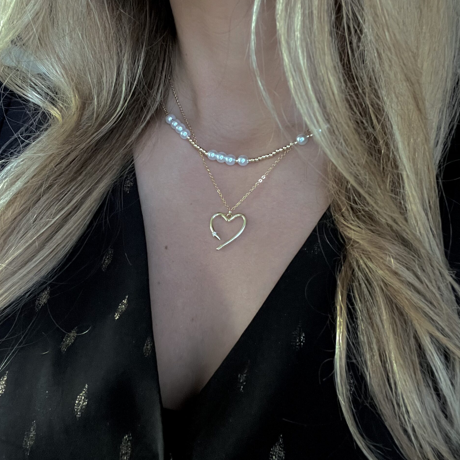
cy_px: 156
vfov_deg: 45.4
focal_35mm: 36
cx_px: 228
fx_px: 541
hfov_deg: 46.0
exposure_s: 1/37
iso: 400
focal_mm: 2.71
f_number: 2.2
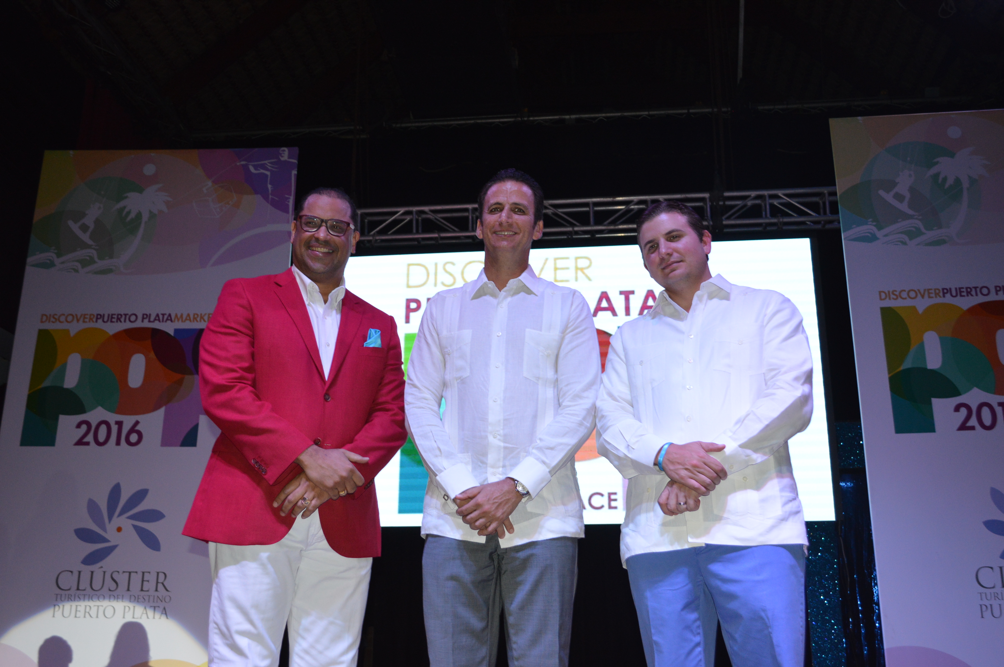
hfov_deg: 53.2
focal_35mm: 36
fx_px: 1003
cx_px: 502
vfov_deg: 36.8
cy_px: 334
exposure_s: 1/60
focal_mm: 24
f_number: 4
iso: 720
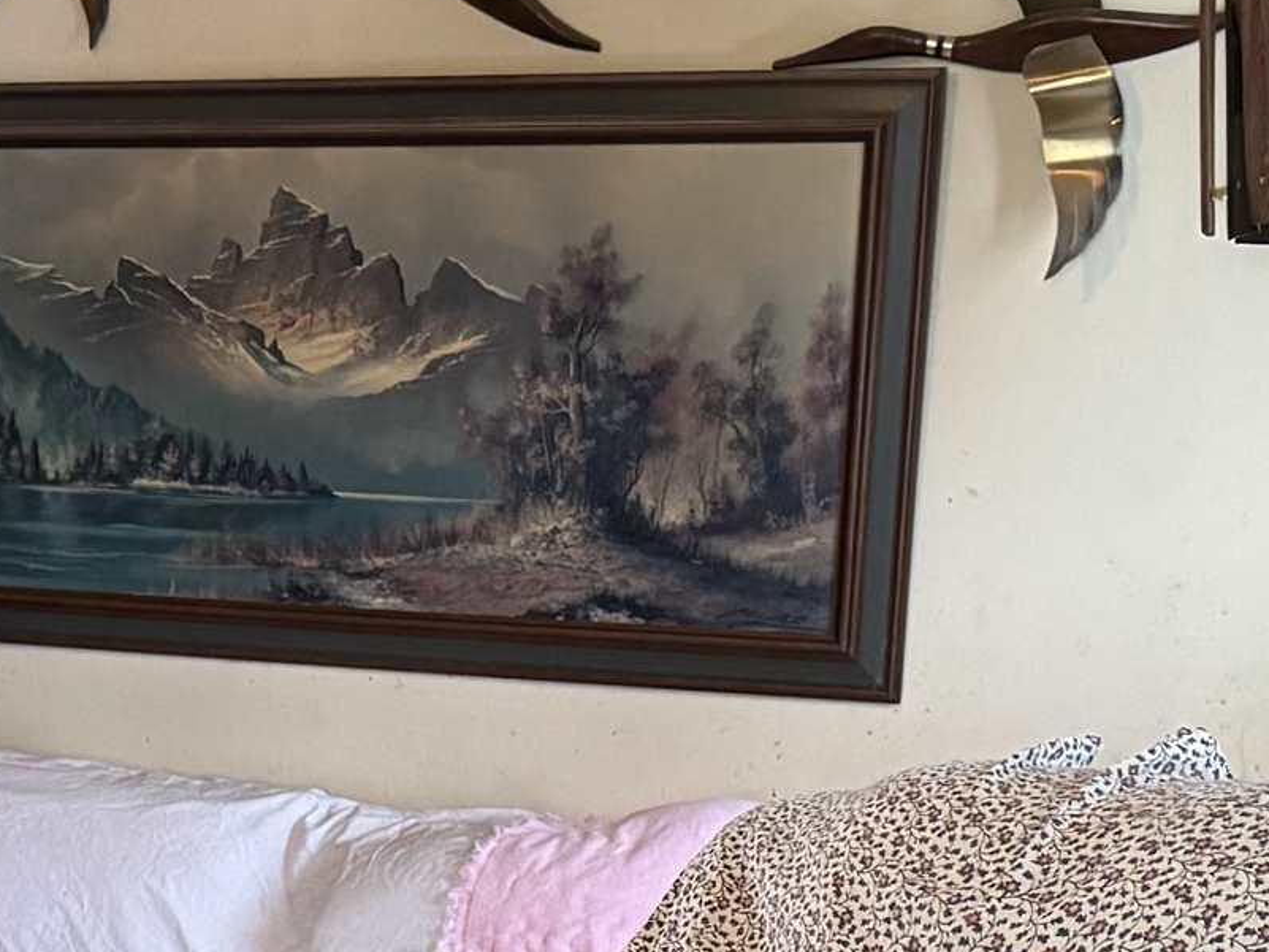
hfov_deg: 20.5
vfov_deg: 15.7
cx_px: -62
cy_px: 1015
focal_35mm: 92
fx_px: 3373
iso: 800
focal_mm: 6.76
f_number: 1.78
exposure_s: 1/40
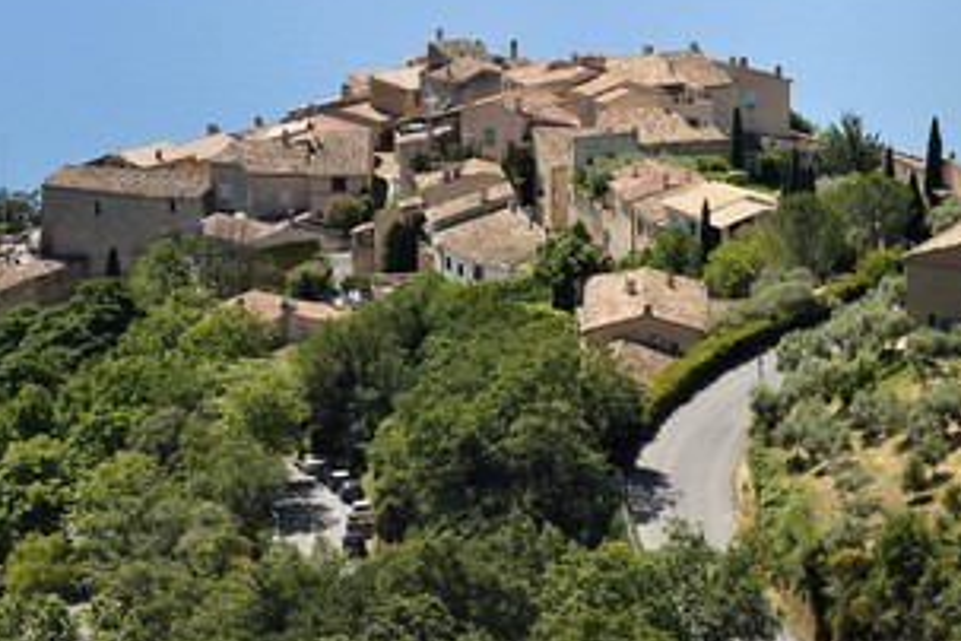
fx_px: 5926
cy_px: 248
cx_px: 636
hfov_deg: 9.3
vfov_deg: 6.2
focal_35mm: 222
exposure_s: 1/160
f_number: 16
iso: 200
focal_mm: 160
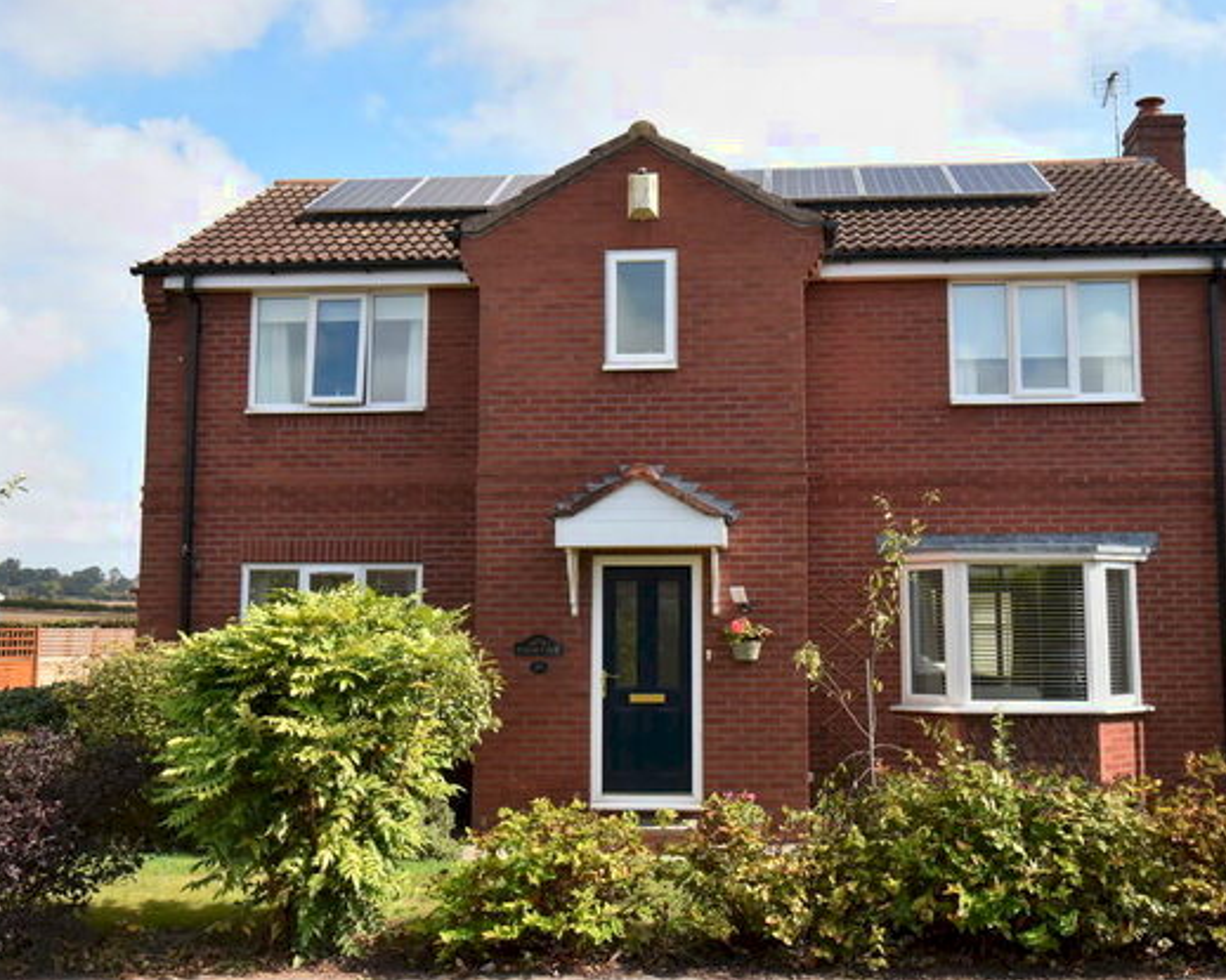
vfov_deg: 39.1
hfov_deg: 47.9
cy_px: 452
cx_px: 664
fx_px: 1379
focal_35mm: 38
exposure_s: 1/640
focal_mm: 20
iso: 800
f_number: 9
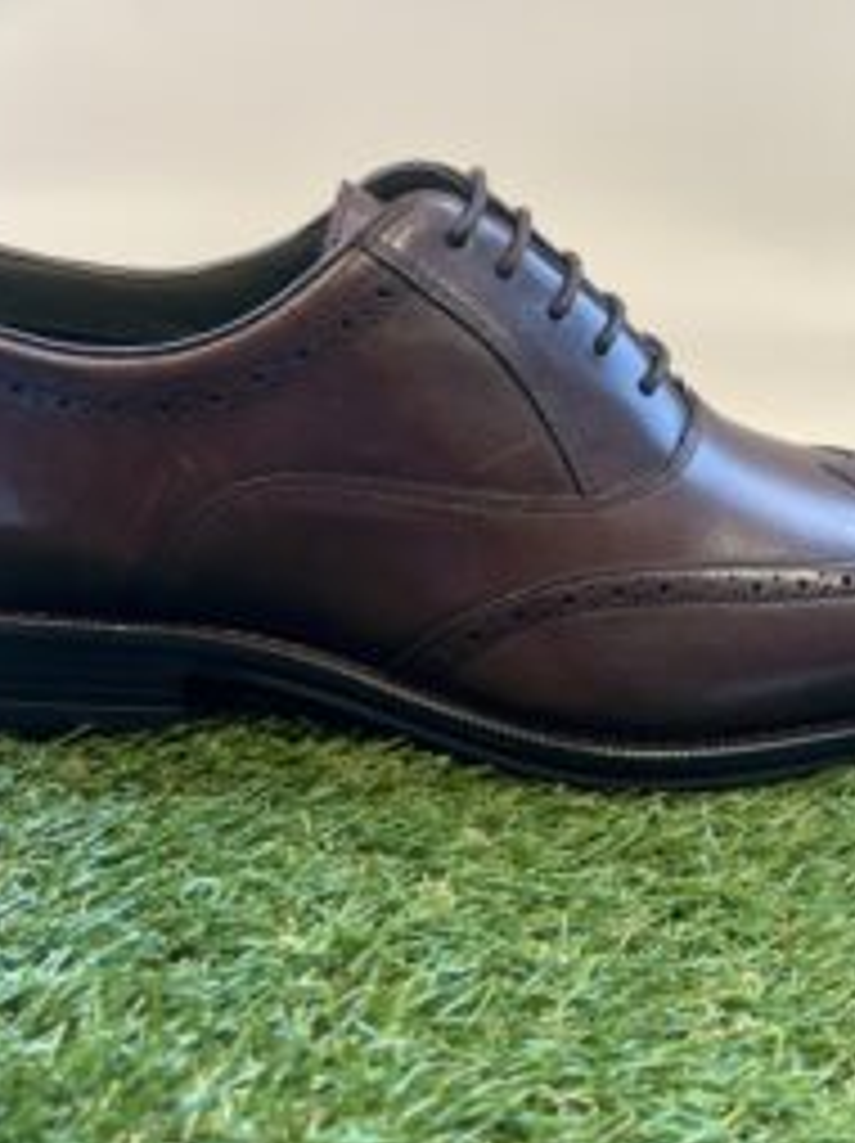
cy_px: 500
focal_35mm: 41
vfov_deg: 45.7
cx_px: 477
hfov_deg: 35.0
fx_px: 1353
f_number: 1.5
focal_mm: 5.7
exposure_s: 1/100
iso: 80
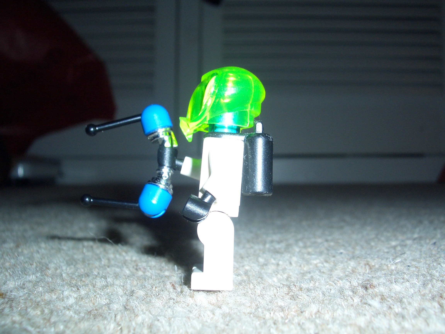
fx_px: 527
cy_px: 167
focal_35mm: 41
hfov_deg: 45.8
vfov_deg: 35.1
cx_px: 222
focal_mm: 6.8
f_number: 4.6
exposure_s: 1/60
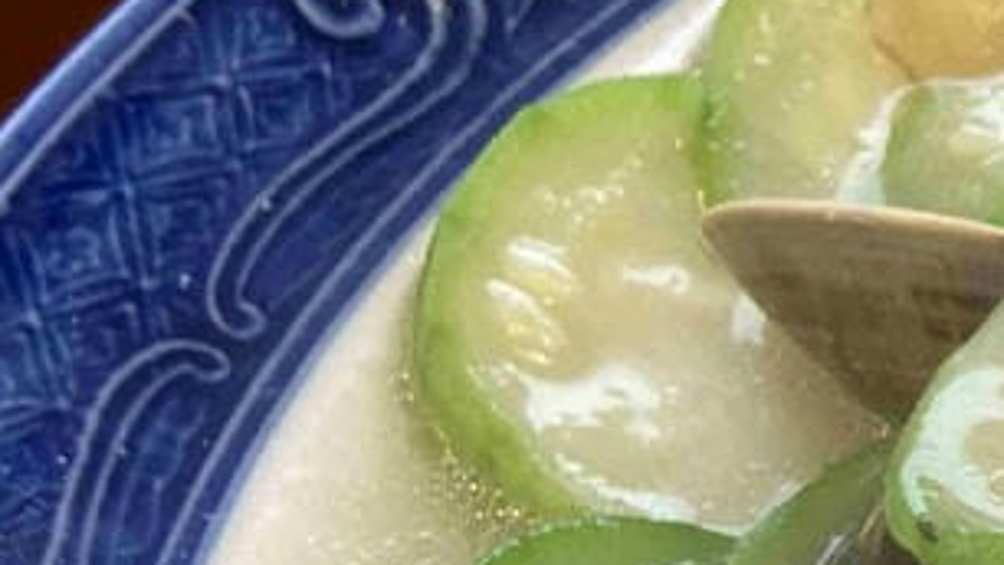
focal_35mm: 111
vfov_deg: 10.6
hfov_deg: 16.2
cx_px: 1831
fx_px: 2955
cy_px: 802
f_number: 1.8
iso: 64
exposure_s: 1/120
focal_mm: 4.25
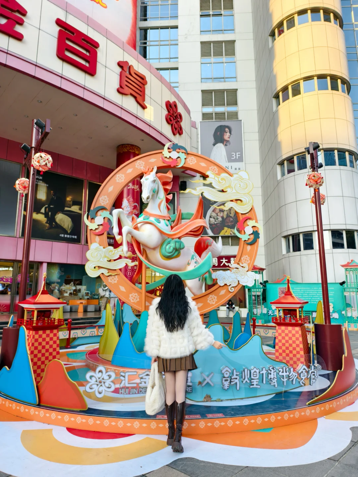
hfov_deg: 58.9
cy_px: 238
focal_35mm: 23
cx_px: 179
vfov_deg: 73.9
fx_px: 317
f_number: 4
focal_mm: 6.54
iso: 72
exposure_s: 1/612
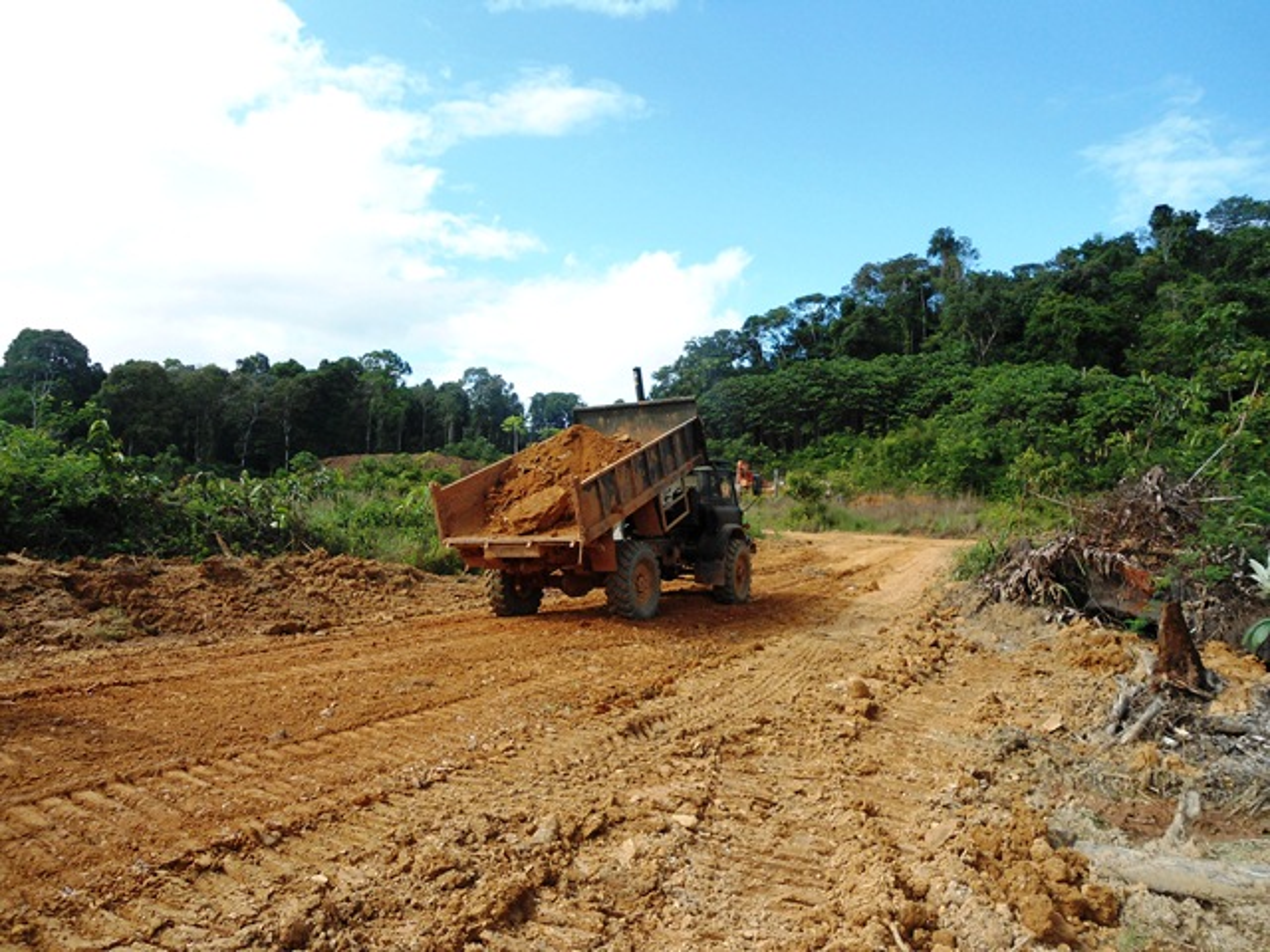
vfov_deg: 53.1
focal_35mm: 26
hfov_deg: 67.3
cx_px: 635
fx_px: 954
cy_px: 476
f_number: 2.8
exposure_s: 1/500
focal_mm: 4.7
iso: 80
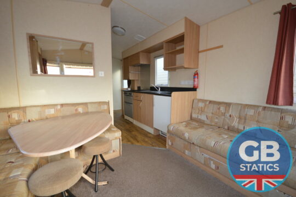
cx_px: 148
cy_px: 98
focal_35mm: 15
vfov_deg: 77.3
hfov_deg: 100.4
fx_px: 123
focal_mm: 10
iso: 400
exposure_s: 1/100
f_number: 5
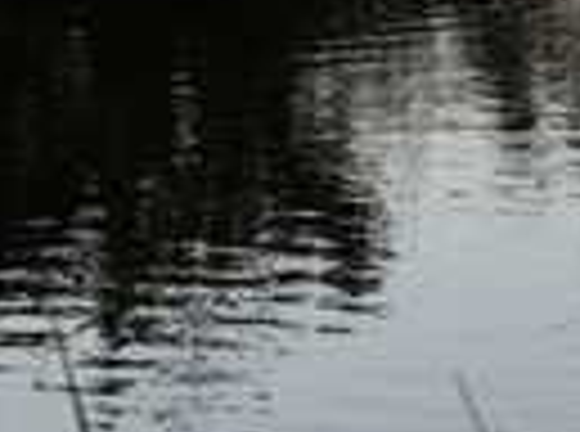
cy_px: -742
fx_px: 5246
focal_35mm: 314
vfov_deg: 4.6
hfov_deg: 6.3
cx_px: 674
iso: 400
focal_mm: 35
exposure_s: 1/125
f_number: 7.1
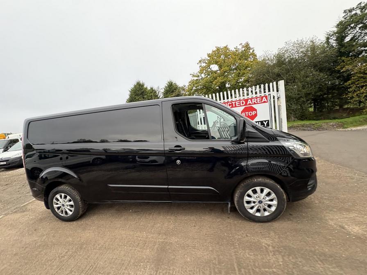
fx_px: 148
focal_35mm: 14
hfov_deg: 102.1
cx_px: 184
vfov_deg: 85.7
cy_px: 138
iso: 160
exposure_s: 1/99
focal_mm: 2.22
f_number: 2.2
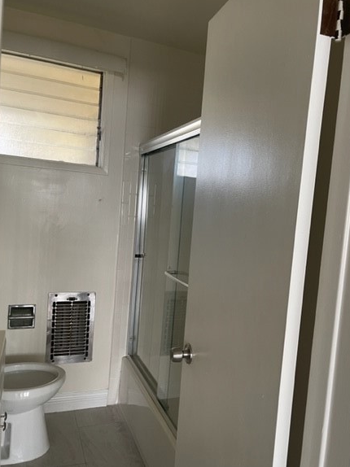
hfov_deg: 48.1
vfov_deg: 61.7
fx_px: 391
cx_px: 193
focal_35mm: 29
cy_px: 238
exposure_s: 1/79
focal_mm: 5.1
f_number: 1.6
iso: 125
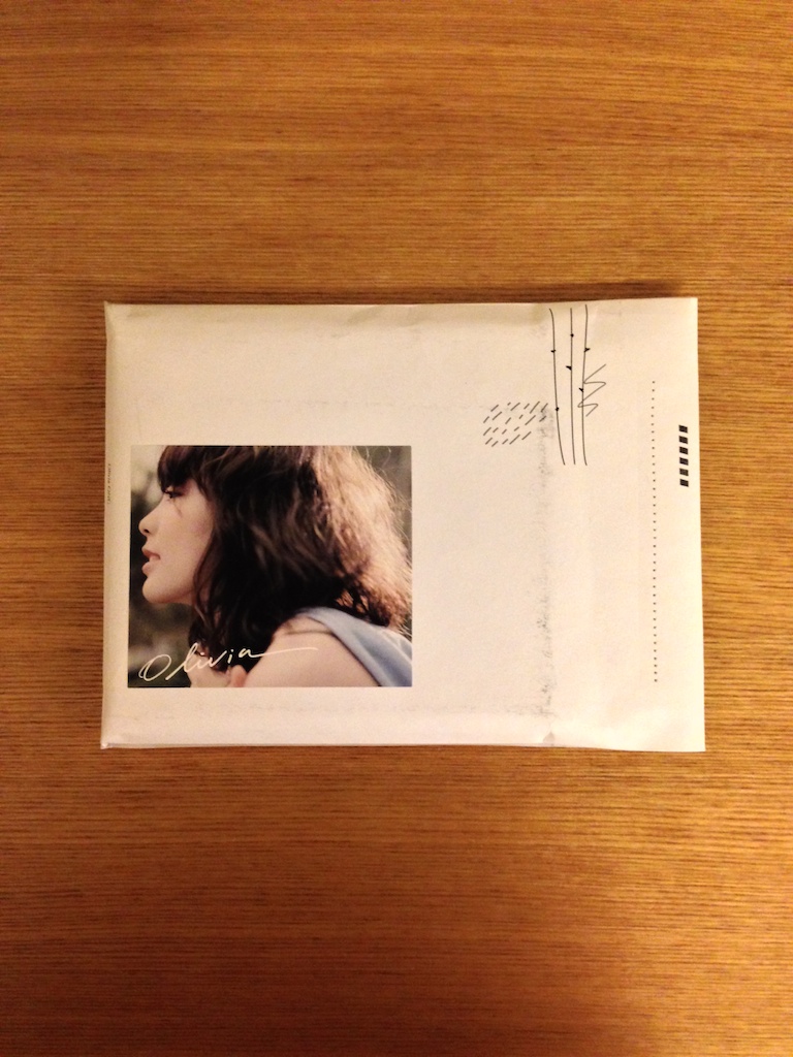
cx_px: 396
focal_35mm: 33
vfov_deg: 55.4
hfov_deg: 42.9
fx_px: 1008
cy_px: 528
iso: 400
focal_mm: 4.12
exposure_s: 1/17
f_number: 2.4
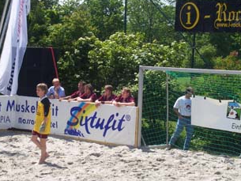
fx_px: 815
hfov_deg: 16.8
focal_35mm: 117
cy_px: 96
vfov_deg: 12.7
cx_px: 115
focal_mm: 16.8
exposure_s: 1/125
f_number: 9.5
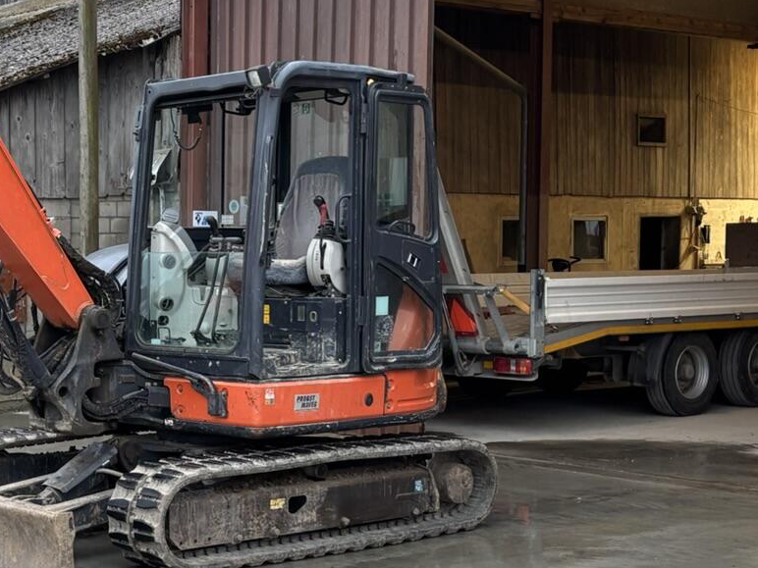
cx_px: 25
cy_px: 347
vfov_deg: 21.3
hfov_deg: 26.8
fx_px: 1511
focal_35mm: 69
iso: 125
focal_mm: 5.96
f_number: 1.6
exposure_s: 1/82
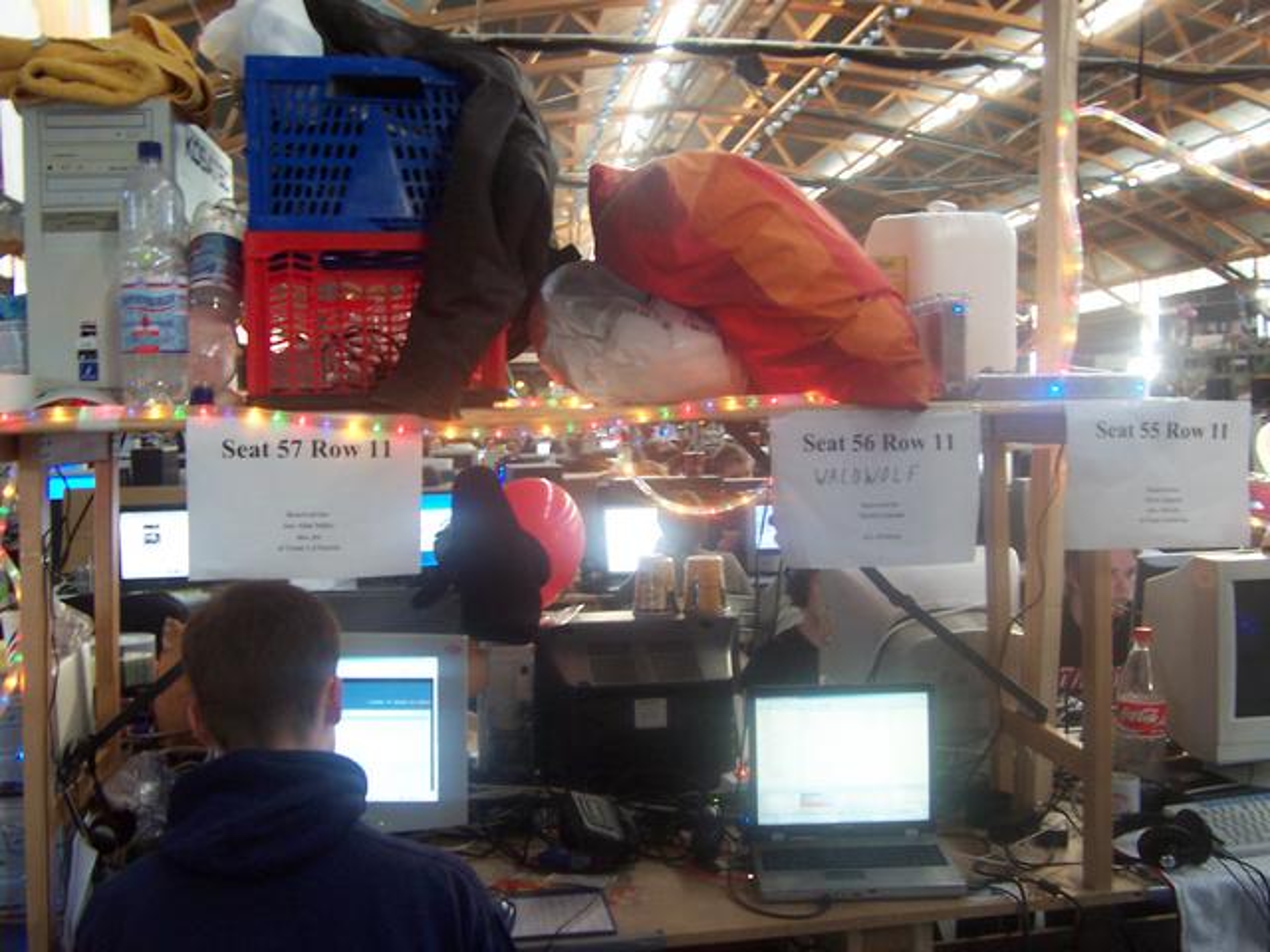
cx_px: 635
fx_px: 1284
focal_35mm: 35
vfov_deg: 40.7
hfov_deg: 52.6
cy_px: 476
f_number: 2.8
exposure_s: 1/8
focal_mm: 5.6
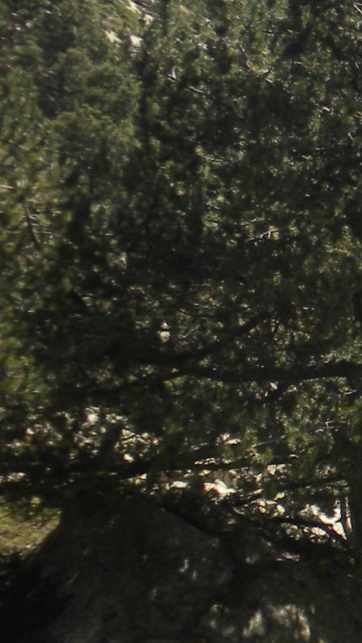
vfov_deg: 16.5
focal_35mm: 130
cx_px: 978
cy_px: 391
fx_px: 2217
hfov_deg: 8.3
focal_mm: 6.6
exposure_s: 1/293
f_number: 3.5
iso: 64
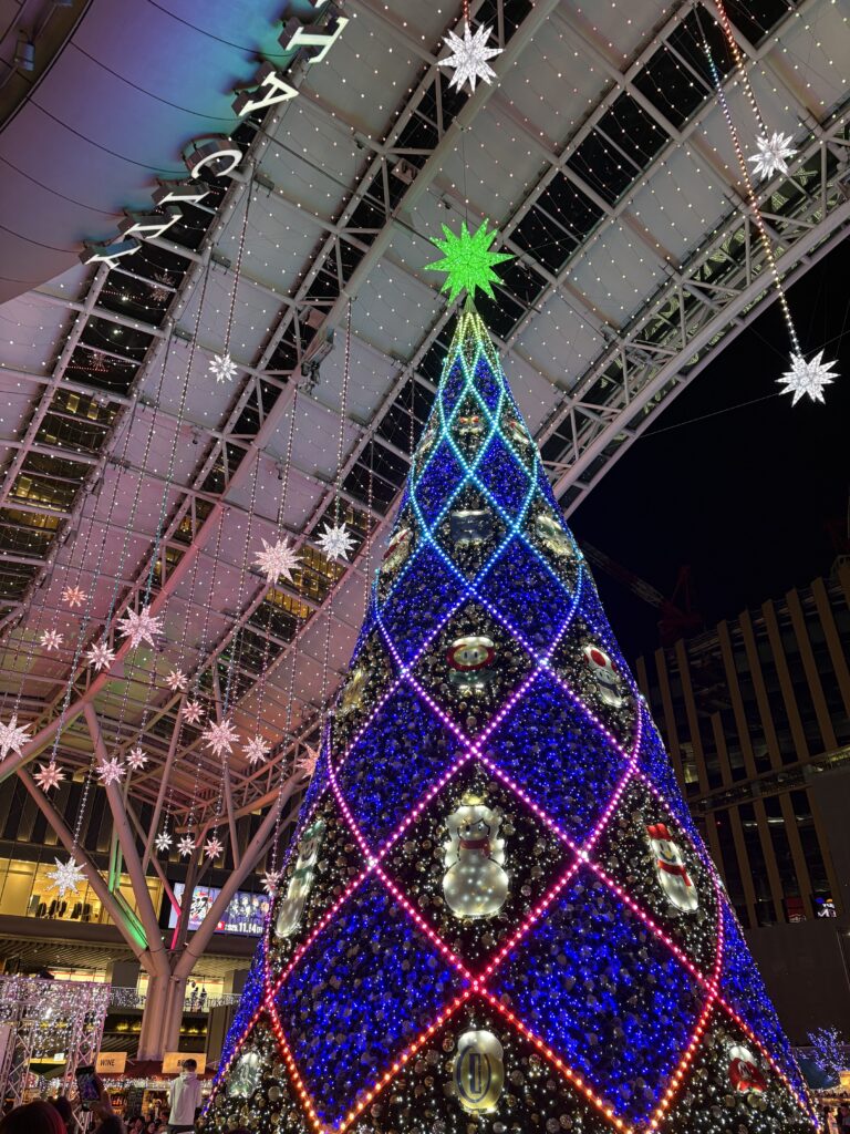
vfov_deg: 67.3
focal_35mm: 26
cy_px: 567
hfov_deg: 53.1
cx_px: 425
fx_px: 851
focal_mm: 5.96
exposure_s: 1/60
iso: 160
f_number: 1.6
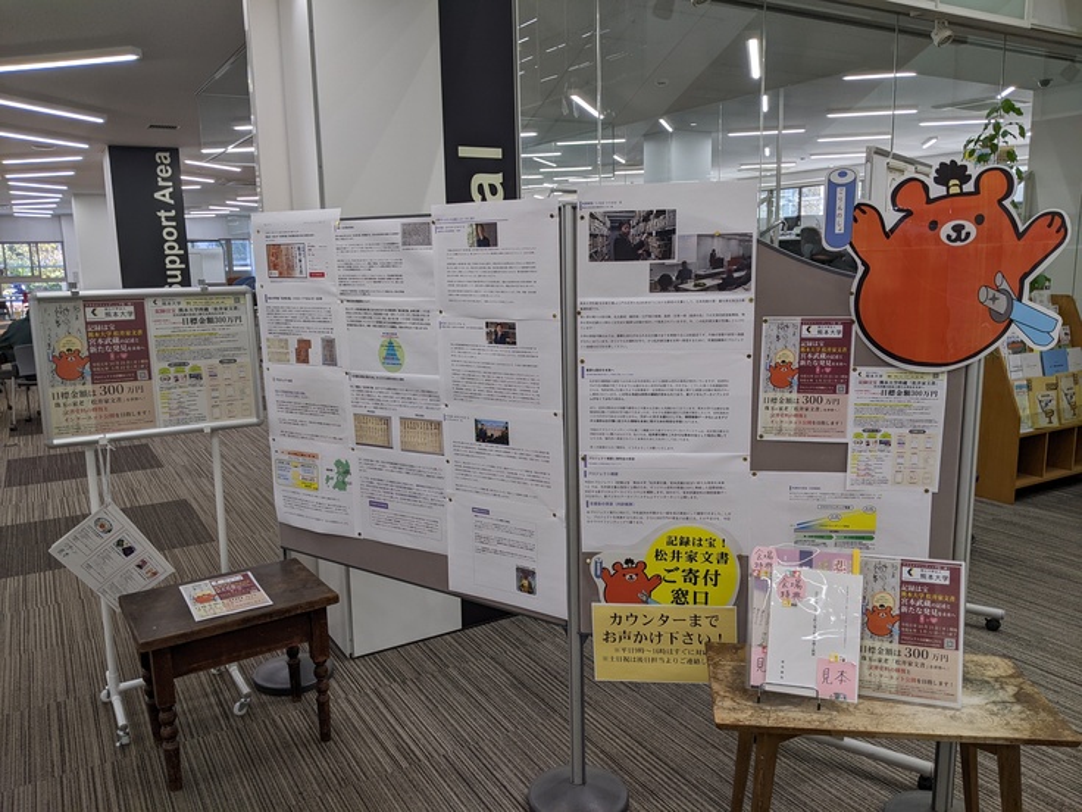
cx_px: 541
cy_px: 406
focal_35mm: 27
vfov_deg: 51.4
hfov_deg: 65.3
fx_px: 844
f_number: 1.8
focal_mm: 4.44
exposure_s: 1/120
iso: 49
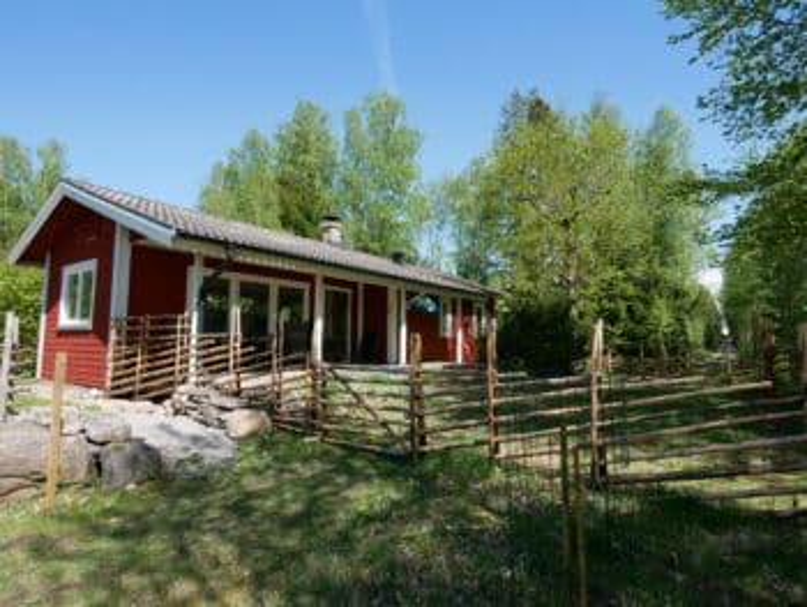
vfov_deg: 66.0
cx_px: 404
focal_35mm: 20
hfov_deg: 81.7
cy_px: 304
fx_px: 467
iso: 200
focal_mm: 10
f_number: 6.3
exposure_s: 1/320
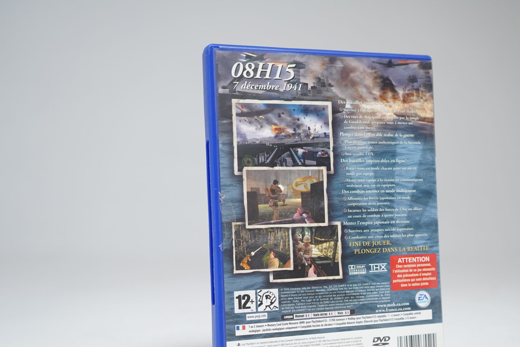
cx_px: 326
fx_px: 679
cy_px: 225
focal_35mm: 47
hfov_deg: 41.6
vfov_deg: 28.5
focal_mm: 36
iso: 640
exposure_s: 1/30
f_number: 5
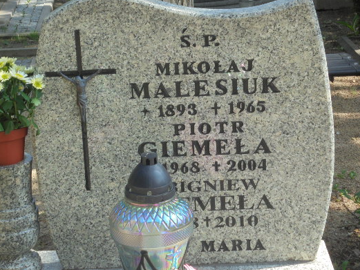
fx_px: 1061
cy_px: 129
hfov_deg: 19.3
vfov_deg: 14.5
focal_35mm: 102
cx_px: 160
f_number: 6.7
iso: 100
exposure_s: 1/125
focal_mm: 14.9
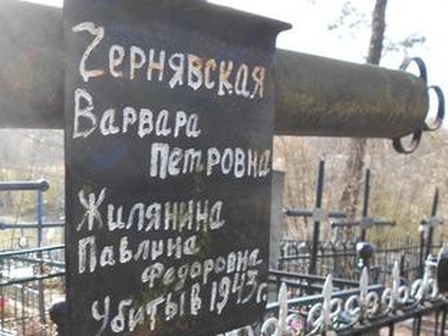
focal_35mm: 44
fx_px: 569
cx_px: 185
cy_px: 250
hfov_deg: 42.8
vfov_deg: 32.3
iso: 80
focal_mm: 4.6
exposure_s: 1/80
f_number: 3.2
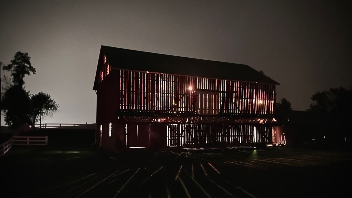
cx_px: 173
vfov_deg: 42.8
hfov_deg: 69.9
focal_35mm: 27
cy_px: 113
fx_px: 252
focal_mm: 6.86
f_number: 1.78
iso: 6400
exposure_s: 1
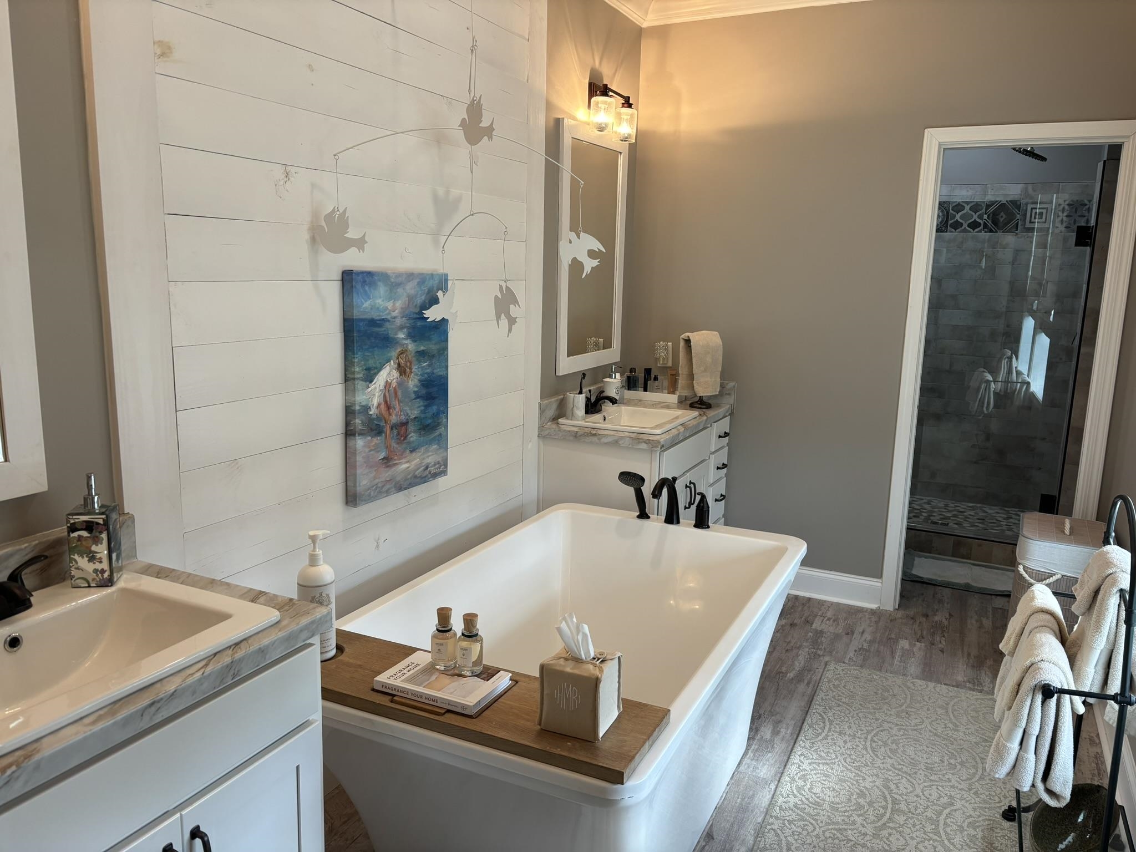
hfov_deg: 67.3
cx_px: 568
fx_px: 853
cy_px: 426
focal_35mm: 26
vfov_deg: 53.1
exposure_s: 1/120
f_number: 1.6
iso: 80
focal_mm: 5.96
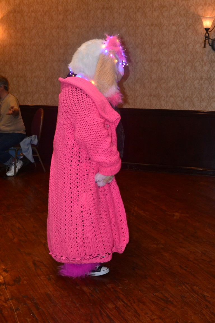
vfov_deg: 41.1
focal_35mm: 48
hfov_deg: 28.1
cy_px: 162
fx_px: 430
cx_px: 108
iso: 3200
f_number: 7.1
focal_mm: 32
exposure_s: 1/60
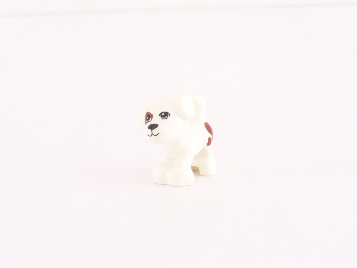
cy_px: 134
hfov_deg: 18.7
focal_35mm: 105
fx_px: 1083
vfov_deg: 14.1
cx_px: 178
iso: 400
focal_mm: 17.5
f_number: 8
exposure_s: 1/6
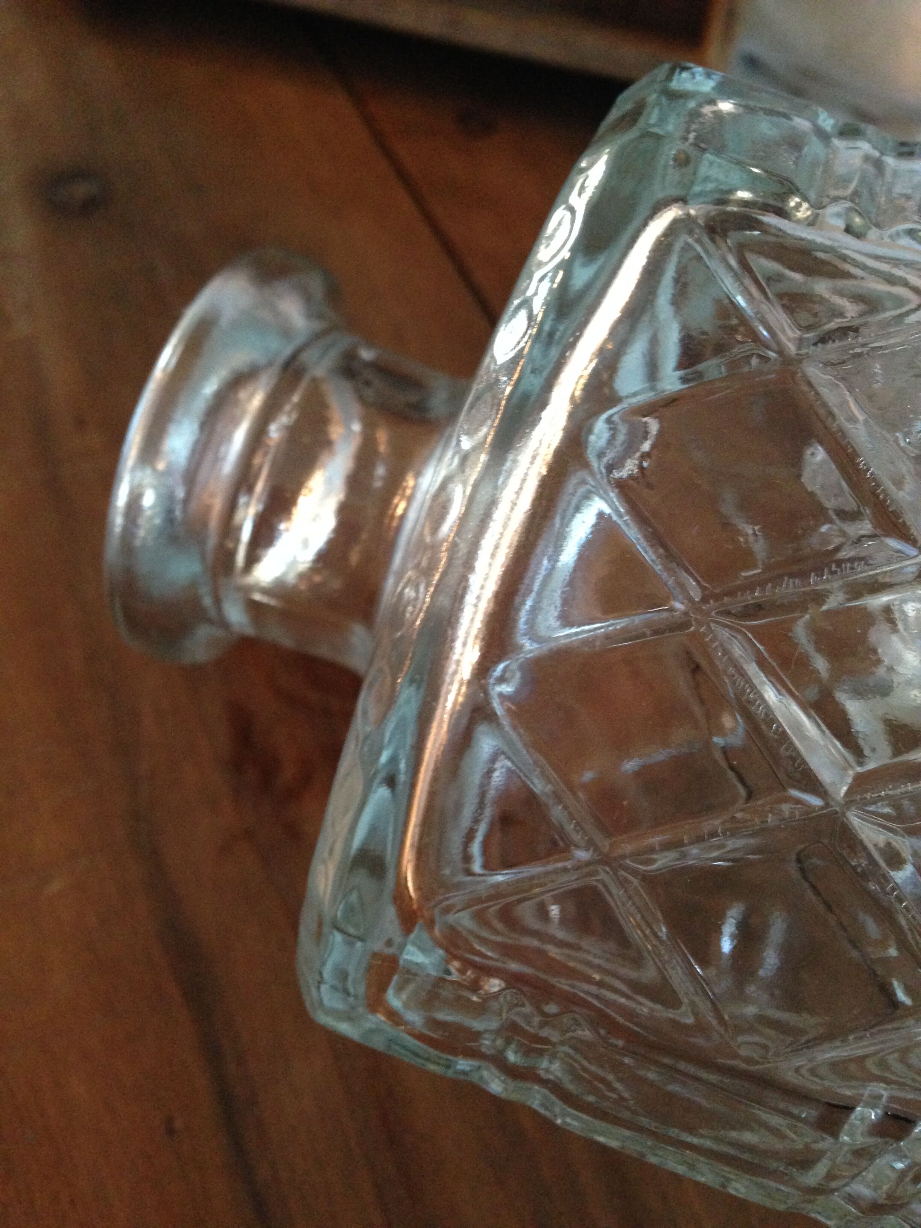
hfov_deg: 42.9
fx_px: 1171
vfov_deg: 55.4
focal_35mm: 33
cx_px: 460
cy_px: 614
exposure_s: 1/15
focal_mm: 4.12
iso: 400
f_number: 2.4
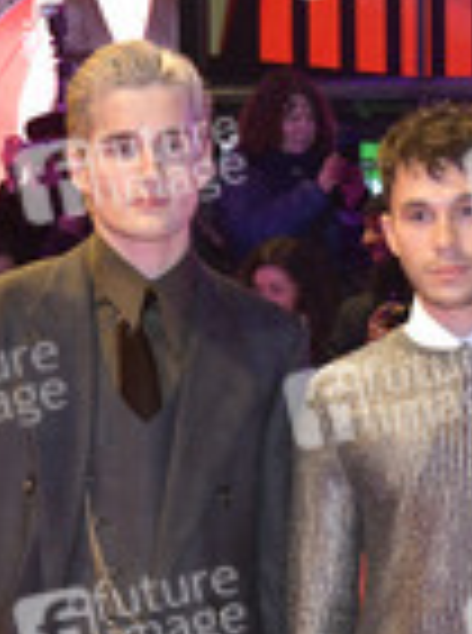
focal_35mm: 111
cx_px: 461
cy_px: 508
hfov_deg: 13.1
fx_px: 2027
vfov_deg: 17.6
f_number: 5.6
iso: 1600
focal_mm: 36
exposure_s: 1/200
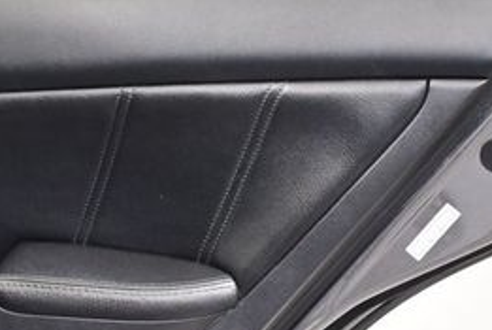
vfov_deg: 14.0
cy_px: 249
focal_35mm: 98
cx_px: 145
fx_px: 1342
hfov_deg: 20.7
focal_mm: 20
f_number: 3.8
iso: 3600
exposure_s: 1/60
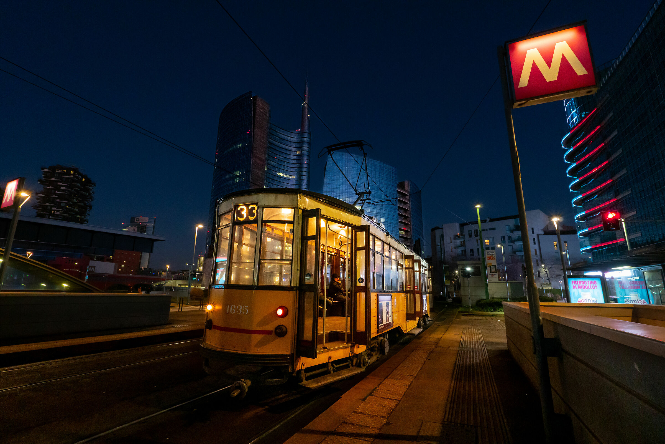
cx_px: 332
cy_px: 222
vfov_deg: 72.1
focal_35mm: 16
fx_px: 305
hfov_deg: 95.0
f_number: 5.6
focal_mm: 11
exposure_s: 1/30
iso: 3200
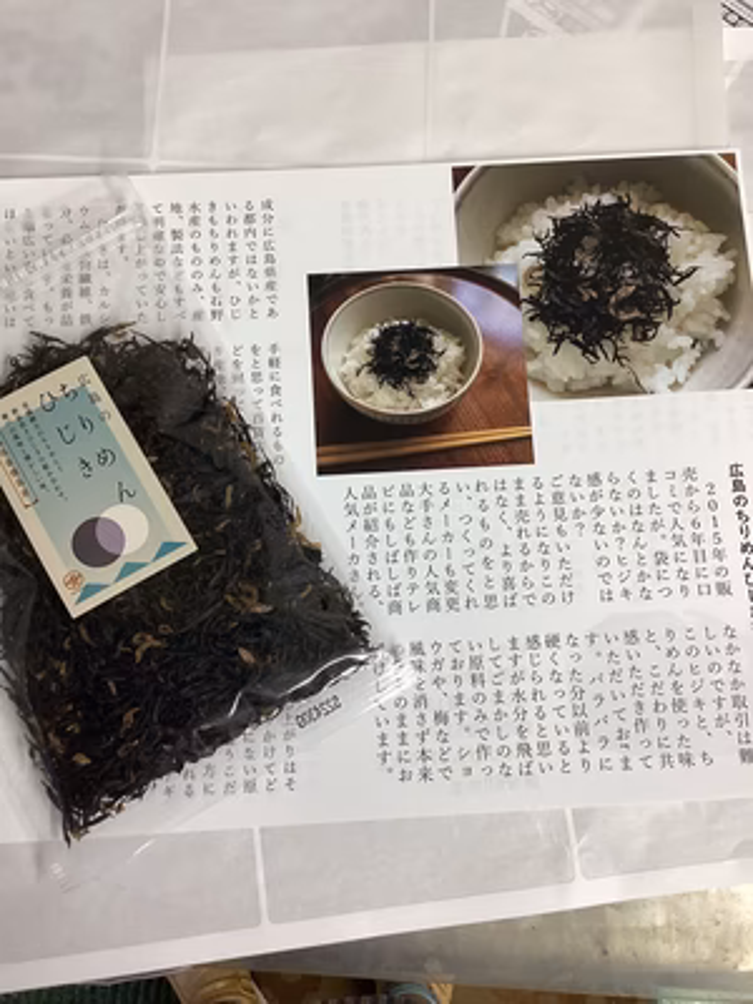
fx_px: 899
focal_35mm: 31
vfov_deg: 58.4
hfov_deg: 45.4
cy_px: 502
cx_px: 376
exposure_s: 1/60
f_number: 2.4
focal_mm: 3.3
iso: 80
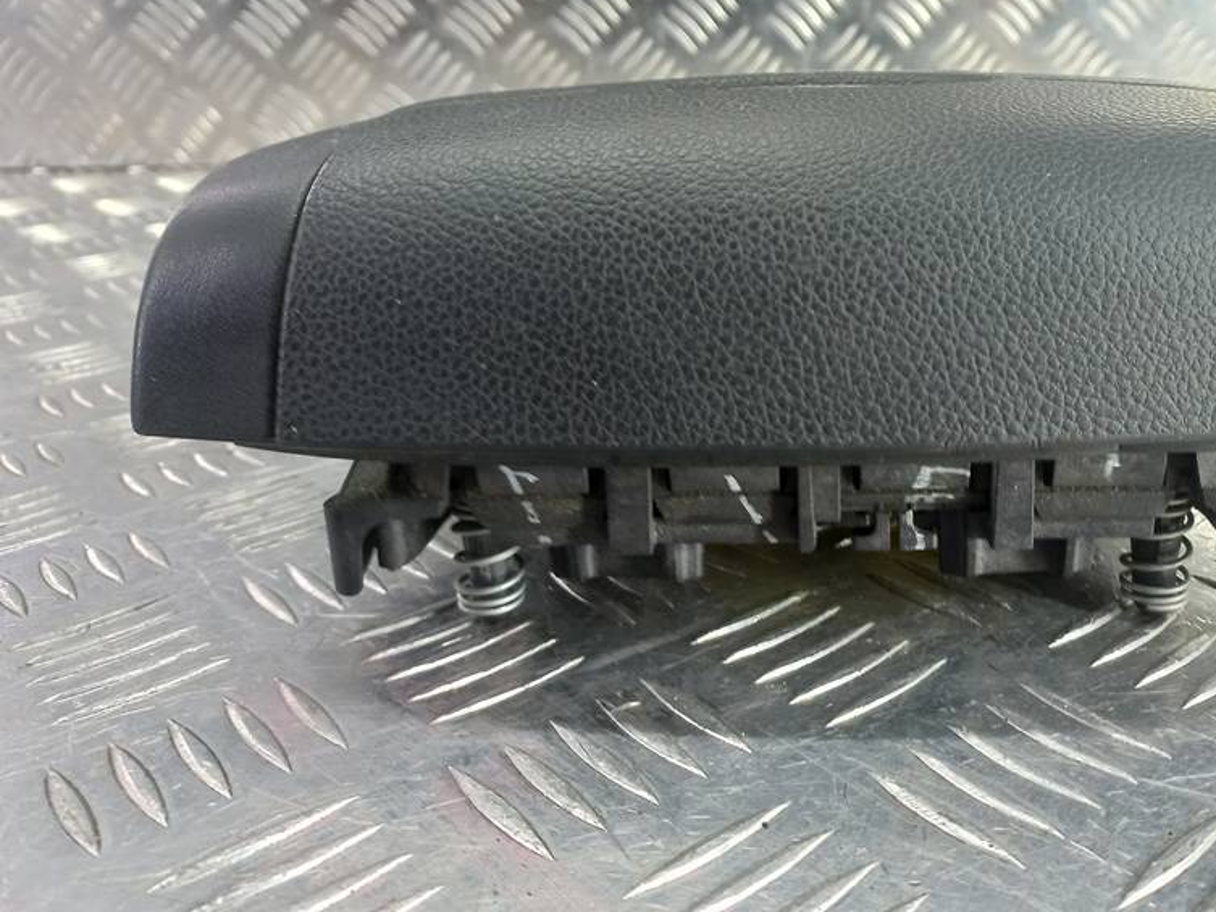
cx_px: 801
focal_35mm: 34
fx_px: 1195
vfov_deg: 41.4
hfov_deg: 53.0
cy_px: 318
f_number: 1.8
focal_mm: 4.6
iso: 160
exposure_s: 1/50
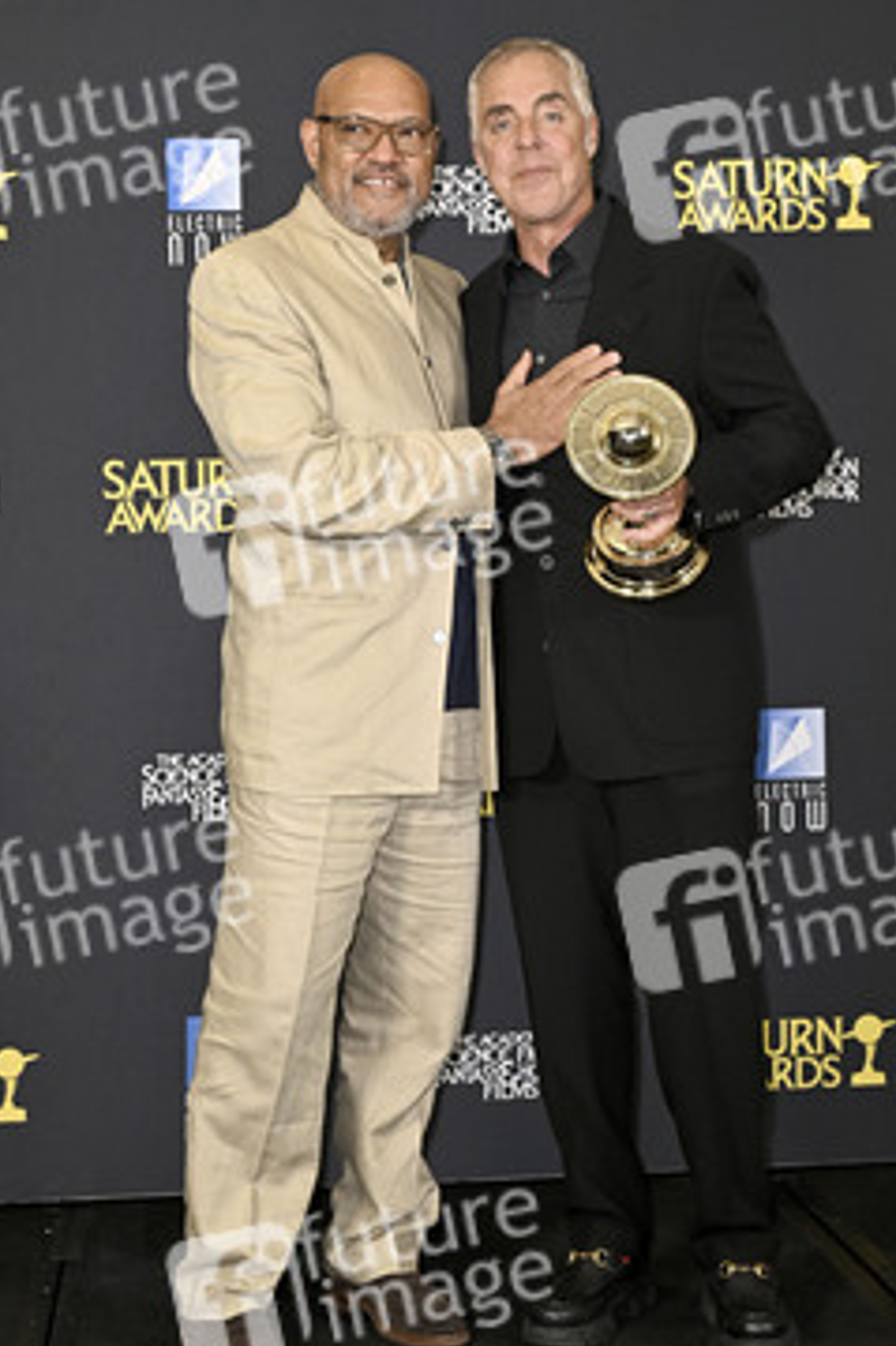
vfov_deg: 40.3
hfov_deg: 27.5
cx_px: 469
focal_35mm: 49
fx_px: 1831
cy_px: 716
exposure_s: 1/320
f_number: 5
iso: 2000
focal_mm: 44
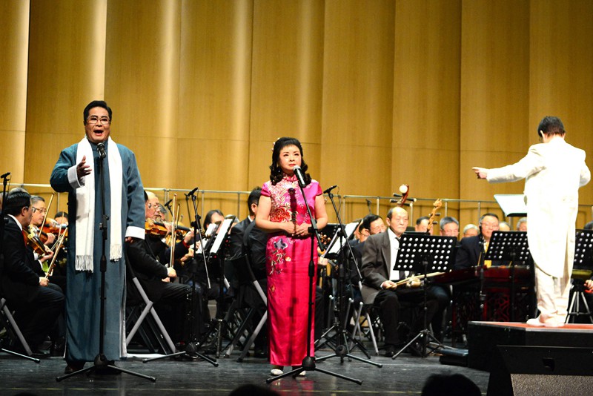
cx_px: 296
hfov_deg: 28.8
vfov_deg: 19.5
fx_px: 1153
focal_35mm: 70
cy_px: 198
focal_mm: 70
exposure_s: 1/400
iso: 3200
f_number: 2.8
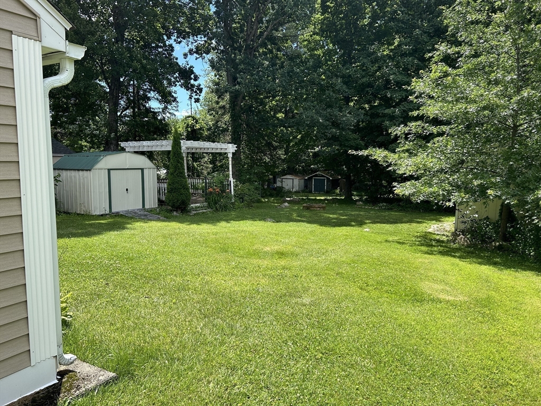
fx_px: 406
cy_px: 203
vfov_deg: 53.1
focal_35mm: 26
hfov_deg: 67.3
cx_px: 270
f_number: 1.5
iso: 50
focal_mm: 5.7
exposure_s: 1/1869
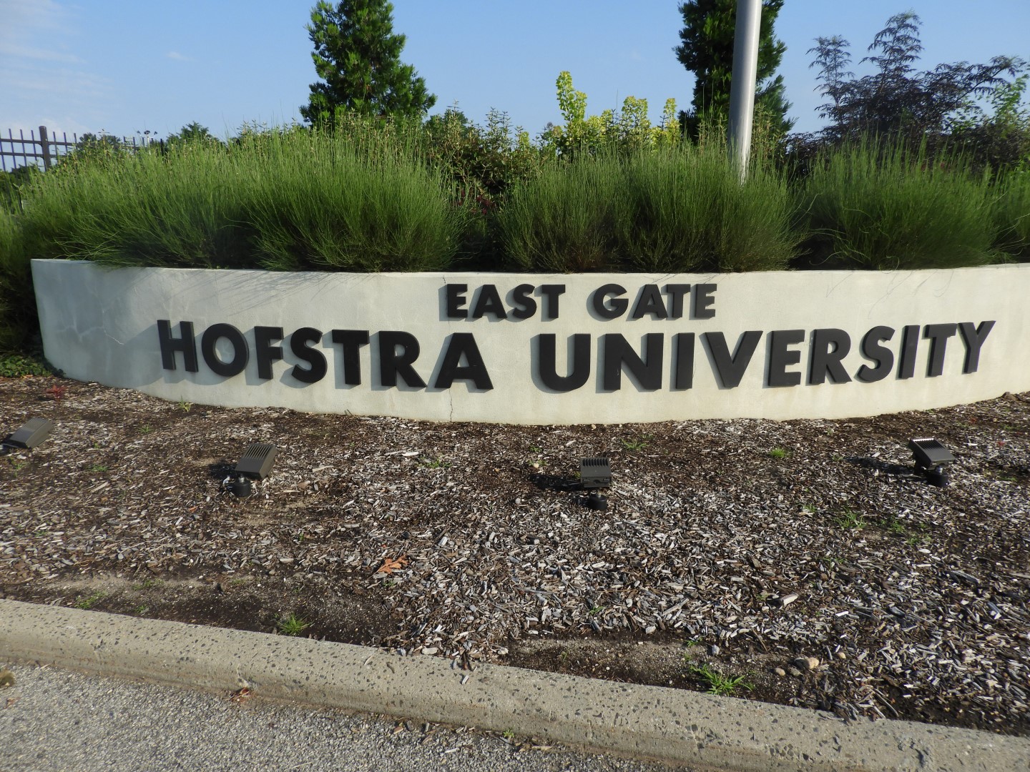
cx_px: 515
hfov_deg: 71.6
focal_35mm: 24
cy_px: 386
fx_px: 714
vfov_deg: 56.8
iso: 100
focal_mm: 4.3
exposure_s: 1/1250
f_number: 3.3
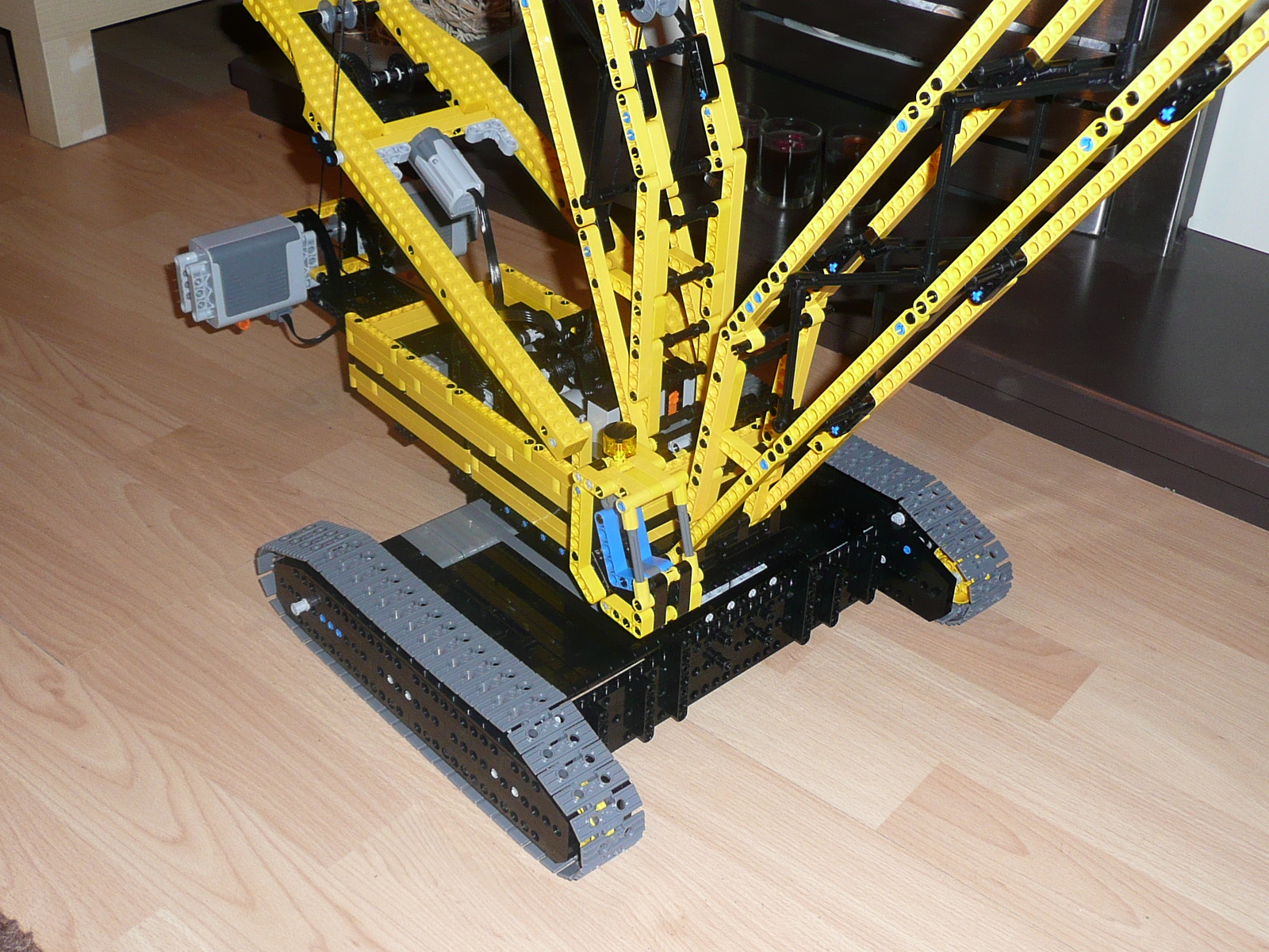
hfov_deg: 45.8
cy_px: 476
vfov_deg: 35.1
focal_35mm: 41
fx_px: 1503
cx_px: 634
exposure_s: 1/30
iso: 100
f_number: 3.3
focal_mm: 4.6
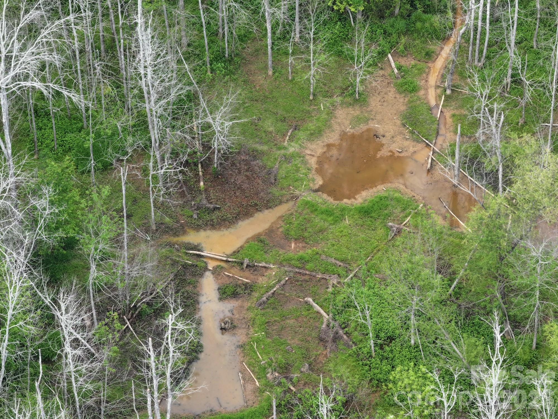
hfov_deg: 11.9
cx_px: 279
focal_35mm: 166
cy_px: 210
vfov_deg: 8.9
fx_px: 2676
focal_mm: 30.71
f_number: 3.4
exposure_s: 1/100
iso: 100
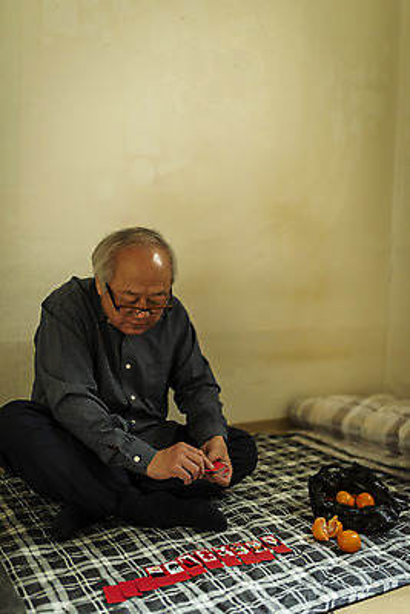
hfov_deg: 37.9
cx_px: 205
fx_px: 597
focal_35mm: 35
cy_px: 307
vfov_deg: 54.4
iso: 800
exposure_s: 1/125
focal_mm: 35
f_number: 1.4
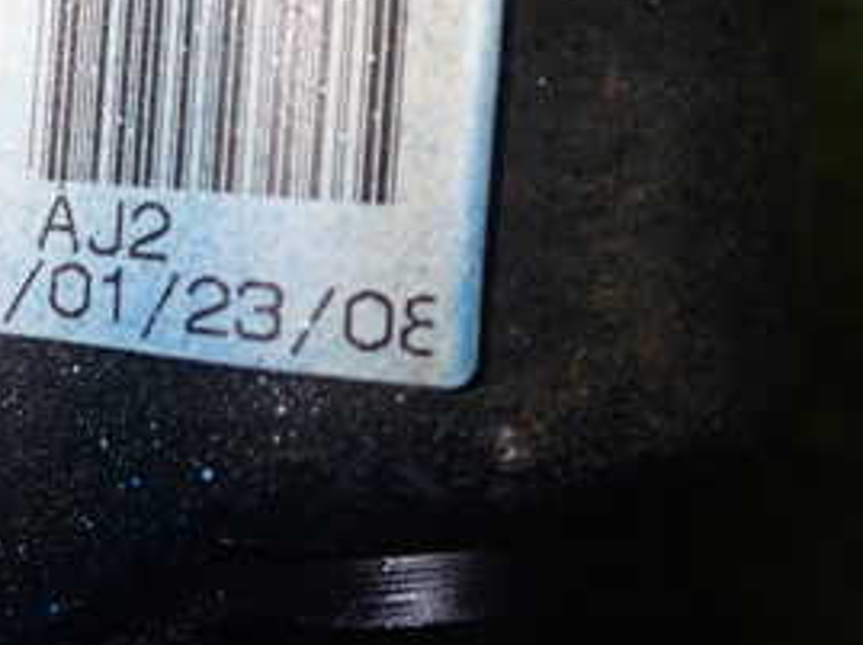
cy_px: 106
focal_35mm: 67
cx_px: -42
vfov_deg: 21.5
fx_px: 1668
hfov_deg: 27.0
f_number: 2.3
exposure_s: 1/125
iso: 250
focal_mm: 5.5
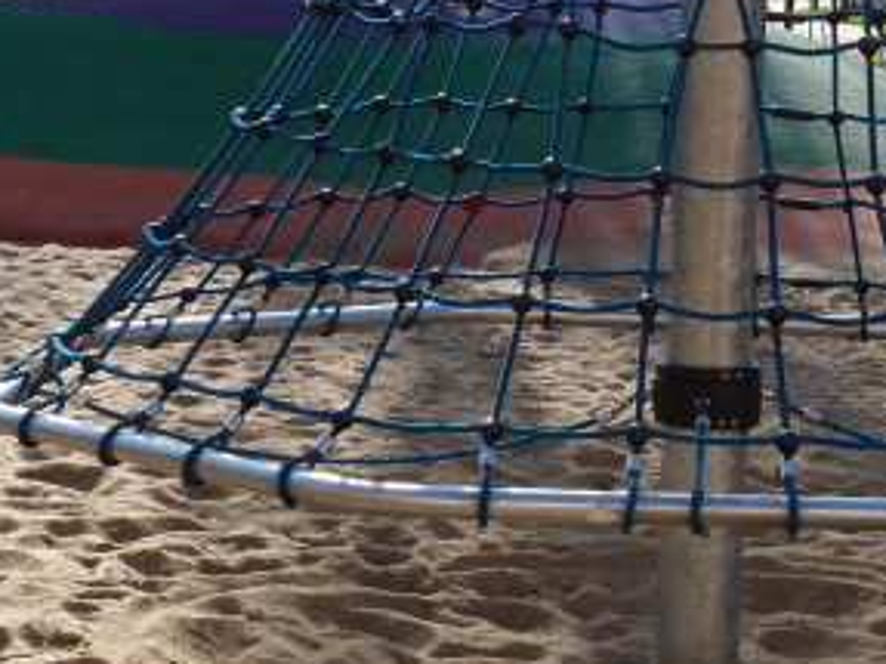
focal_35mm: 131
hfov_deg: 15.0
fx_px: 3352
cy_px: 102
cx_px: 661
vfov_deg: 11.3
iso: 80
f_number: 4.5
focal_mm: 8.5
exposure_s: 1/250
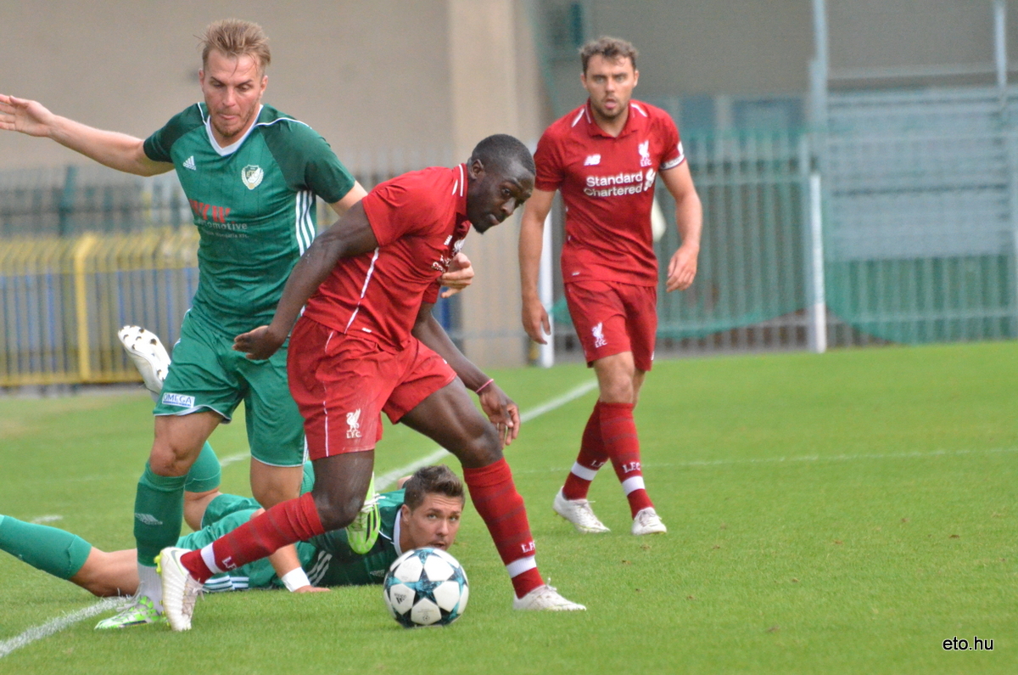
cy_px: 338
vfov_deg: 3.0
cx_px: 509
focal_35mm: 450
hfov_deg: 4.6
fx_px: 12700
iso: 6400
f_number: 6.3
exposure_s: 1/4000
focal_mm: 300
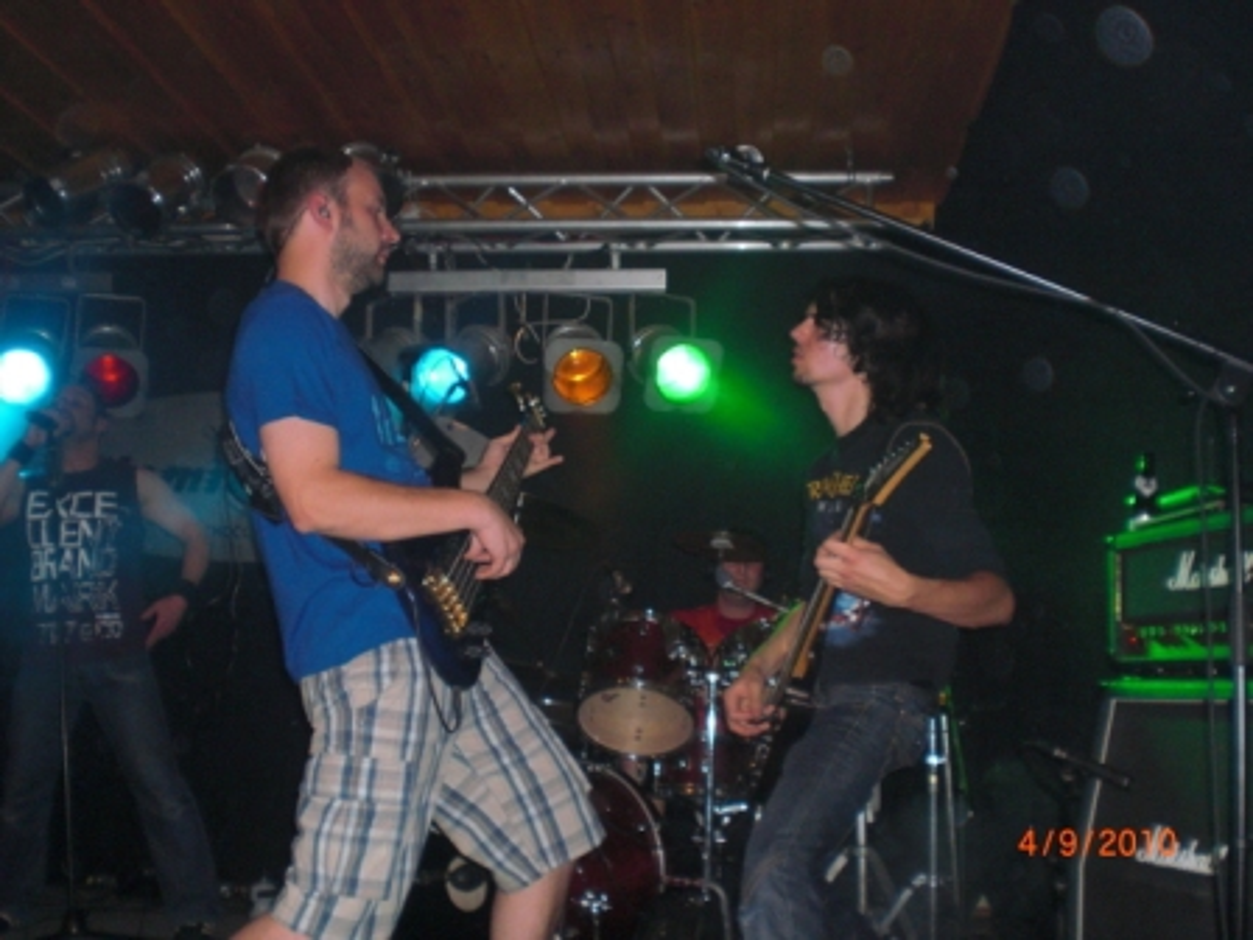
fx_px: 1375
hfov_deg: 49.0
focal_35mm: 38
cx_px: 626
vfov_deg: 37.7
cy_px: 470
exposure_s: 1/60
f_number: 3.1
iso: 200
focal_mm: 6.3
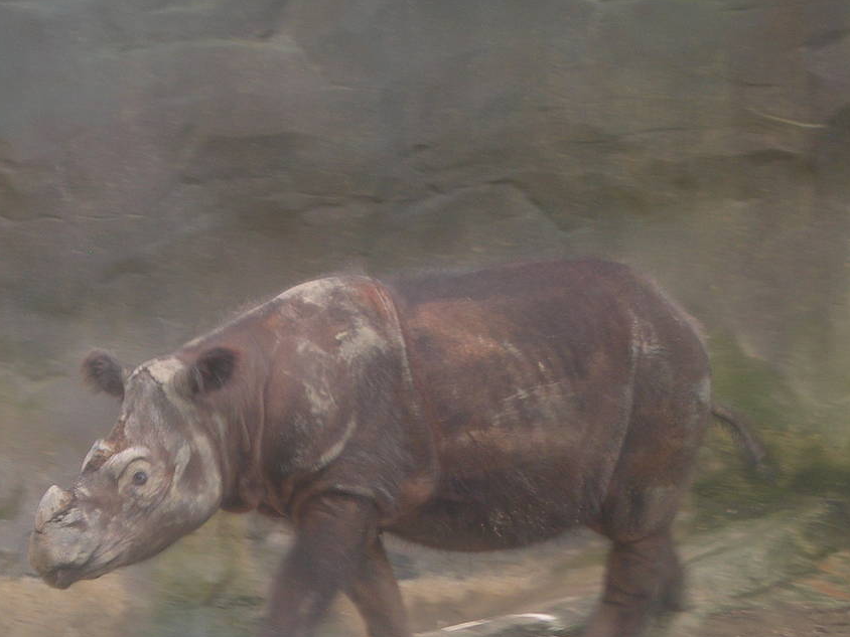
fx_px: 5304
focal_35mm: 216
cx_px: 377
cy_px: 472
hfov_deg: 9.2
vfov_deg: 6.9
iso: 61
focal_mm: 23.4
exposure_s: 1/16.8
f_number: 4.9
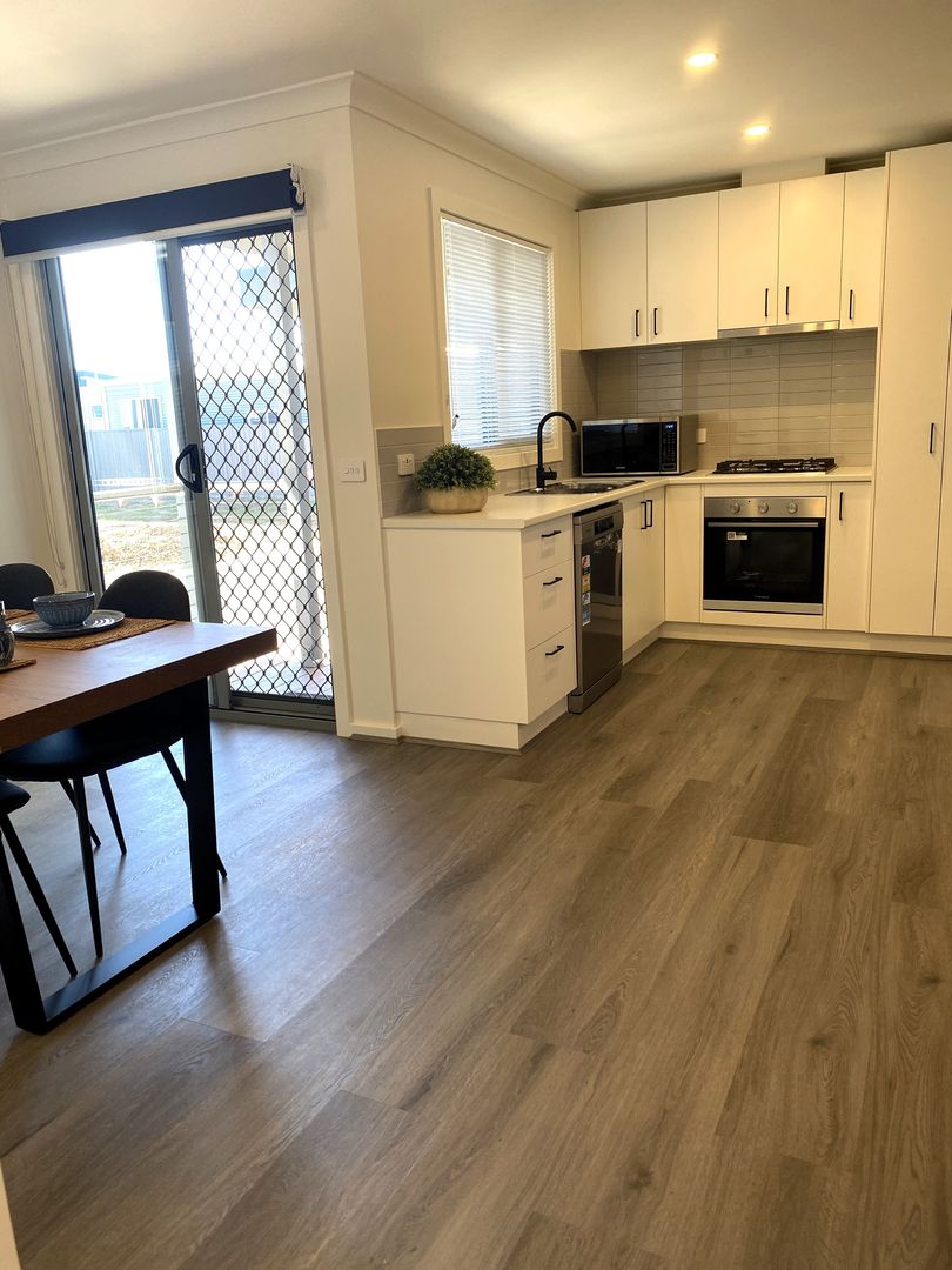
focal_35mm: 26
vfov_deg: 67.3
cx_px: 476
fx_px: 953
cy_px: 635
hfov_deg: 53.1
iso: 64
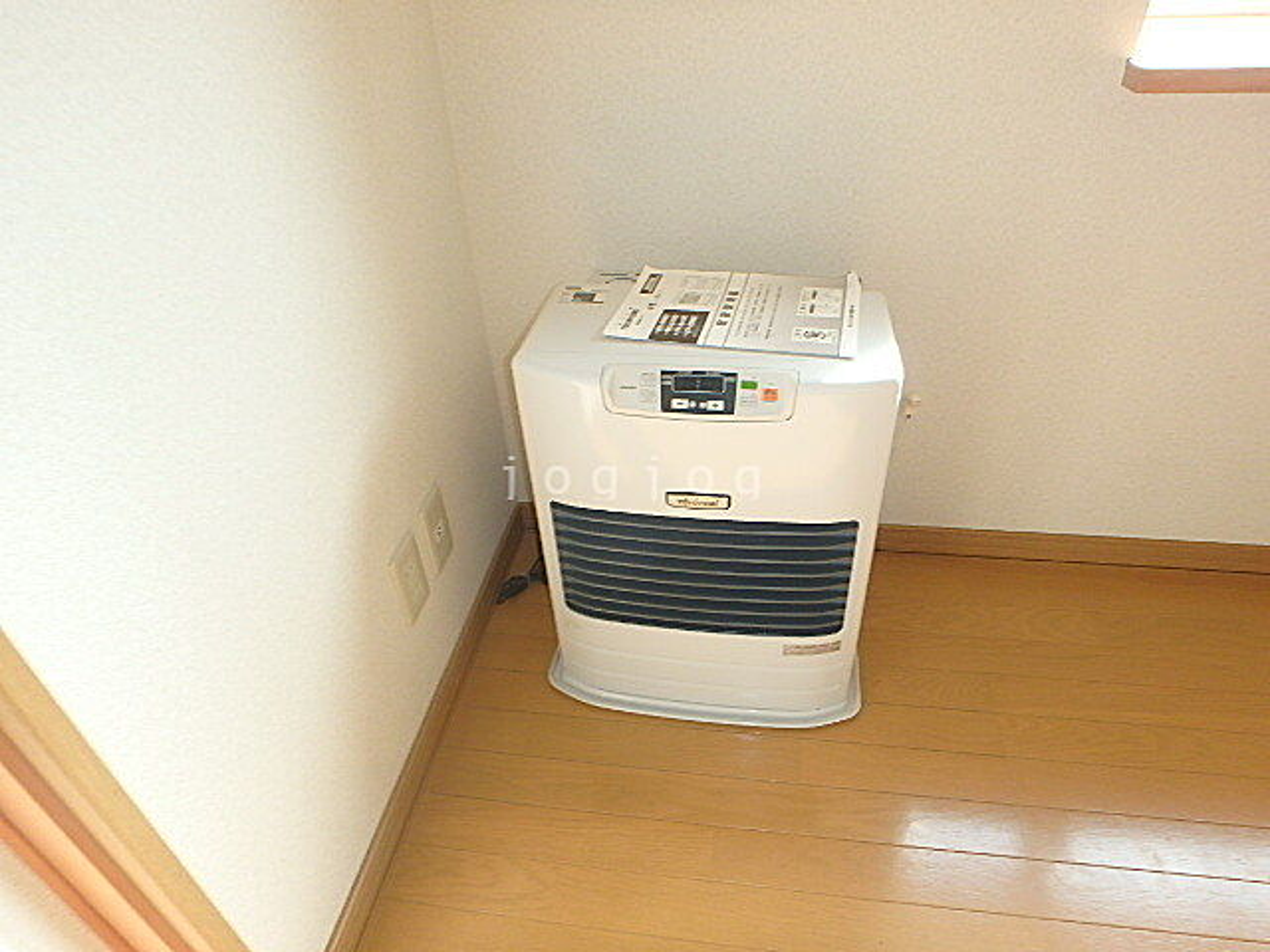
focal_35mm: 21
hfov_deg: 79.0
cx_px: 635
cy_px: 476
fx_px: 770
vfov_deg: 63.4
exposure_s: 1/60
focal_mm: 3.7
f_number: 3.5
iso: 125
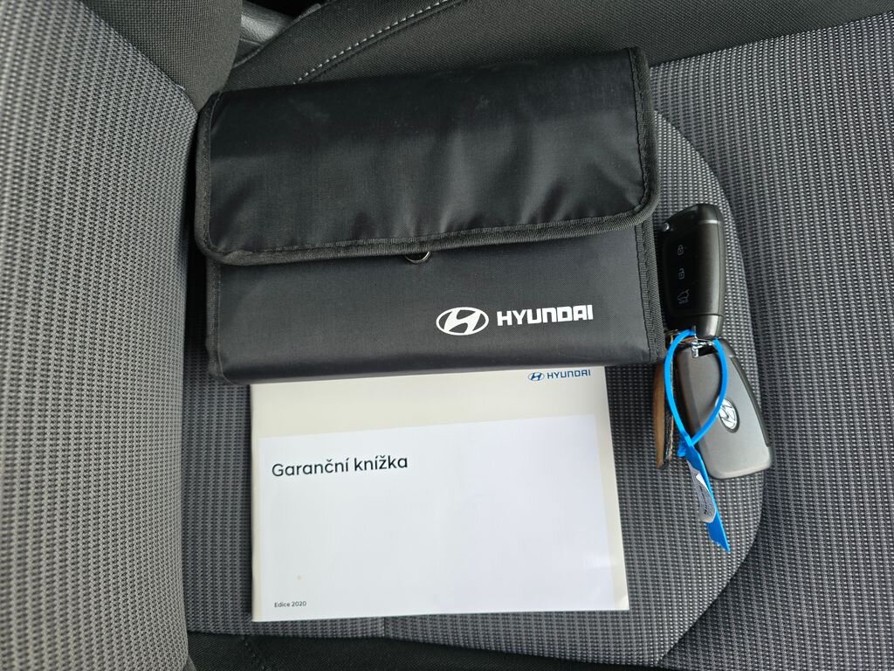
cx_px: 447
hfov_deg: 73.9
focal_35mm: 23
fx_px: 594
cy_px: 336
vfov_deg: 58.9
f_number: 1.7
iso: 50
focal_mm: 6.3
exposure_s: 1/180
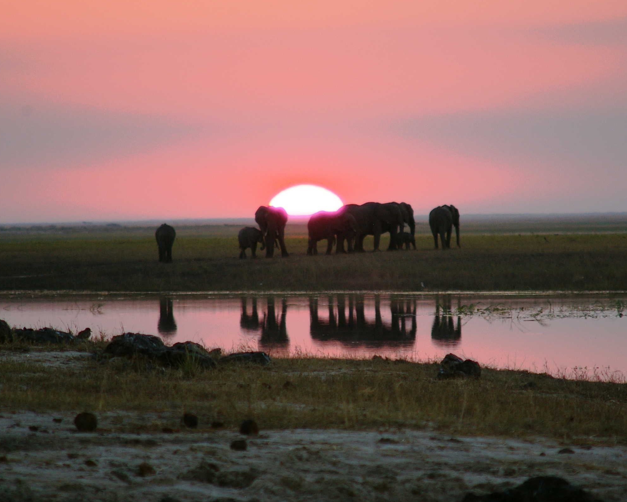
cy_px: 251
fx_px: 9427
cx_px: 328
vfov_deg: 3.0
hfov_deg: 3.8
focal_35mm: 508
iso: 400
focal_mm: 300
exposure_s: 1/125
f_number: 5.6
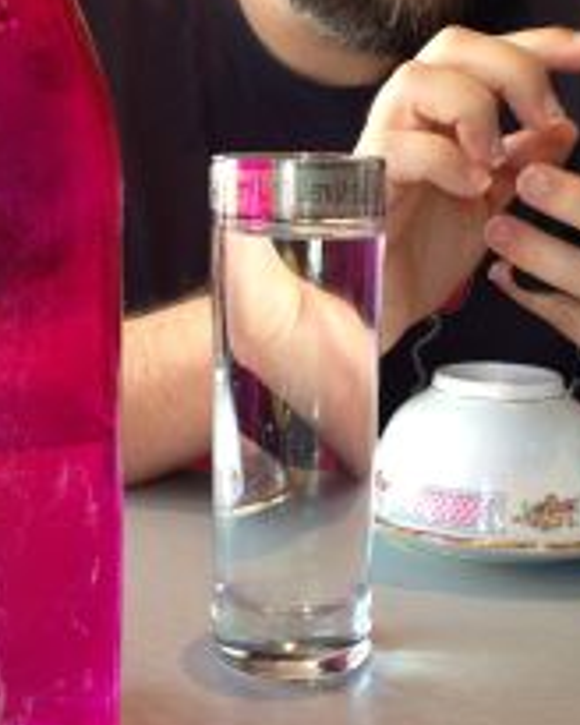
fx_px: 1352
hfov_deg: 24.2
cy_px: 216
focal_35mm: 63
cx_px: 311
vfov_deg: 29.7
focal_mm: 4.13
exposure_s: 1/24
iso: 50
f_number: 2.4
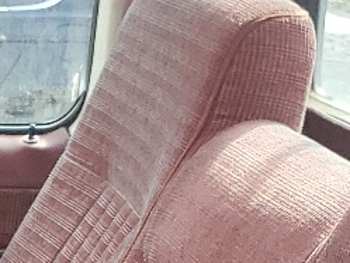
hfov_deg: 11.1
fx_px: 1689
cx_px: -266
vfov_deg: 8.0
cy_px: 712
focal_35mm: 167
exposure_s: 1/357
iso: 50
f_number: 1.5
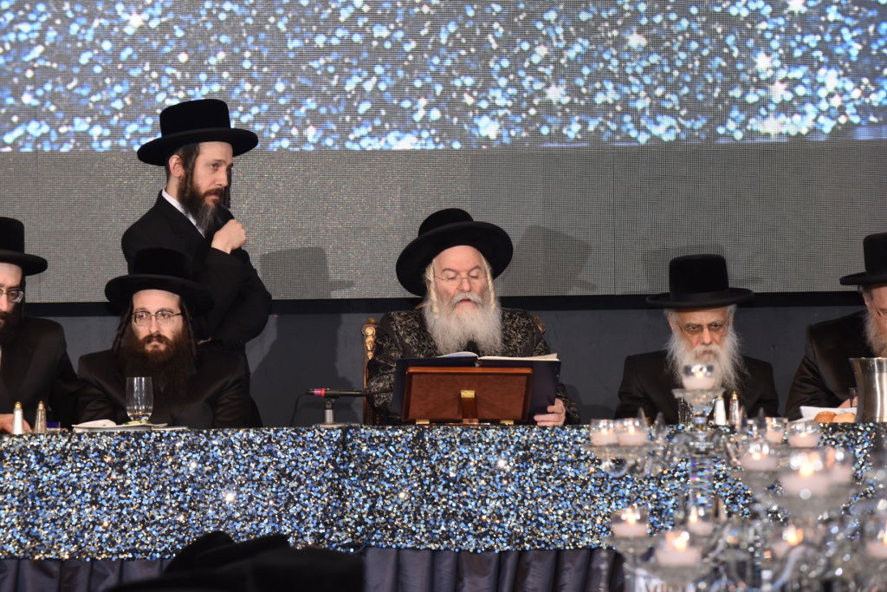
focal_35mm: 200
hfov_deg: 10.3
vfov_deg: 6.9
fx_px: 4928
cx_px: 444
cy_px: 296
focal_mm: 200
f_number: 9
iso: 800
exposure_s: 1/125
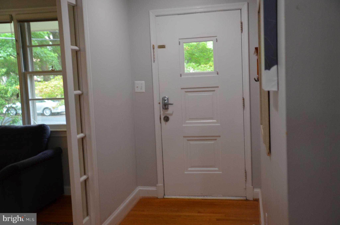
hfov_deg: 49.6
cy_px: 112
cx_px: 170
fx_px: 368
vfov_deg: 34.1
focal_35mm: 39
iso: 800
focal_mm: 26
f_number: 3.8
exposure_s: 1/50
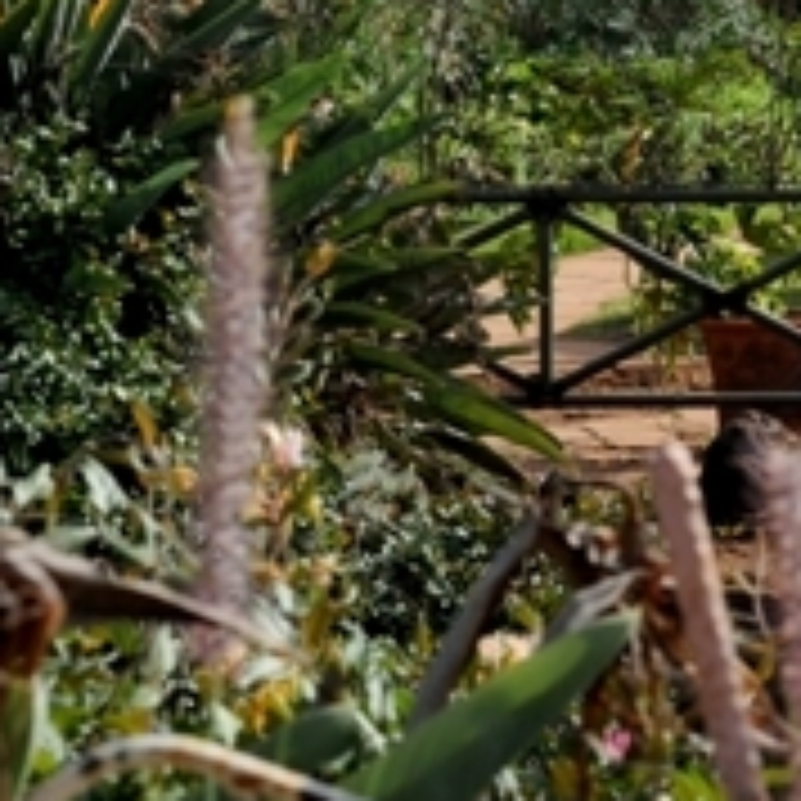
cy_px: -63
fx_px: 4005
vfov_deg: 11.3
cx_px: 1089
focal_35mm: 153
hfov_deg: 11.1
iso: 200
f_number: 9
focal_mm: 50
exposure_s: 1/320
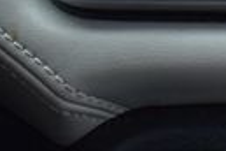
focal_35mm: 208
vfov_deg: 6.4
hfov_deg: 9.3
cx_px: 448
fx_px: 1306
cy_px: -147
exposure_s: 1/125
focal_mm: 28
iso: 320
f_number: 5.6
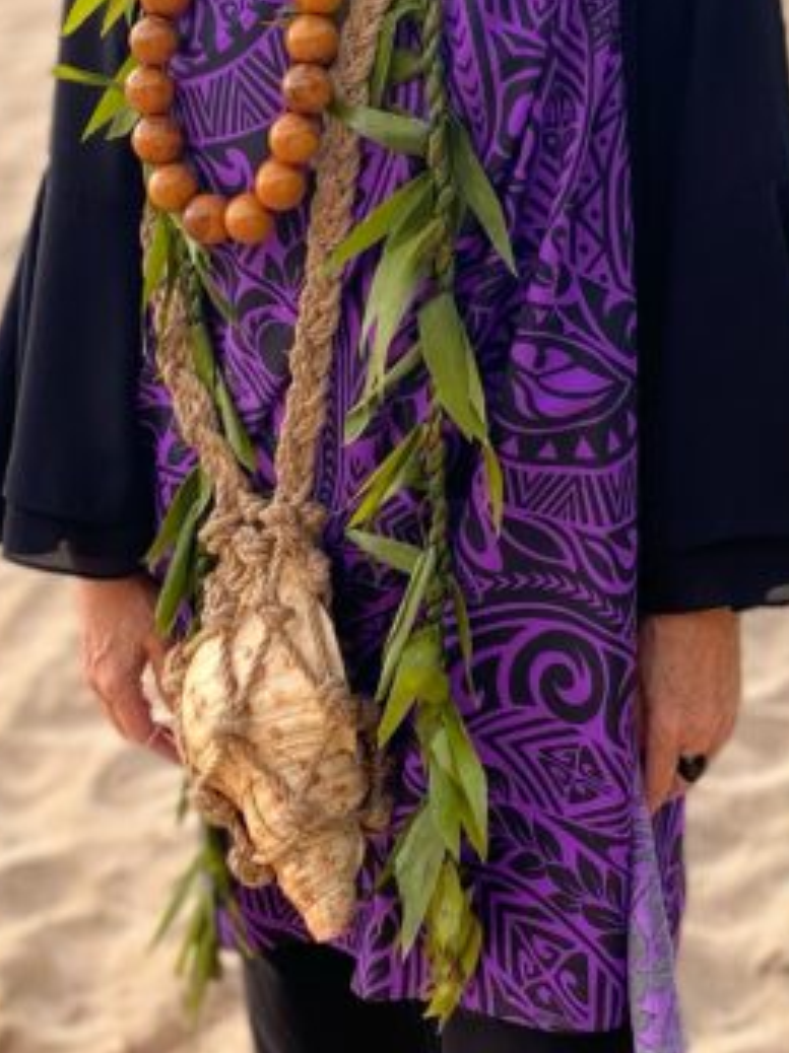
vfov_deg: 25.2
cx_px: 393
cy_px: 326
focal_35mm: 77
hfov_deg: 19.1
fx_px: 2343
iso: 32
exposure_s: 1/122
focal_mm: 4.25
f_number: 1.8
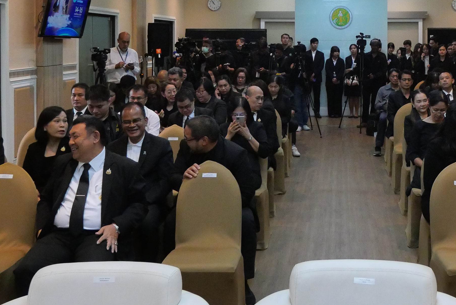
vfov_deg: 26.9
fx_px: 621
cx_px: 346
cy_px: 48
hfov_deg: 39.2
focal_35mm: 49
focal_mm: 12
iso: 3200
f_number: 4.5
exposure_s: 1/200
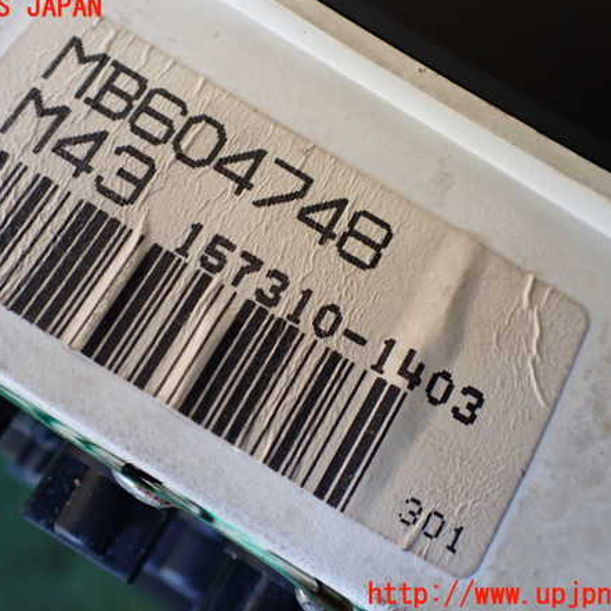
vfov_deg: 46.0
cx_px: 265
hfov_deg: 45.9
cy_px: 301
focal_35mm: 36
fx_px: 719
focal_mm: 5.4
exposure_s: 1/125
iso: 250
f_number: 2.3
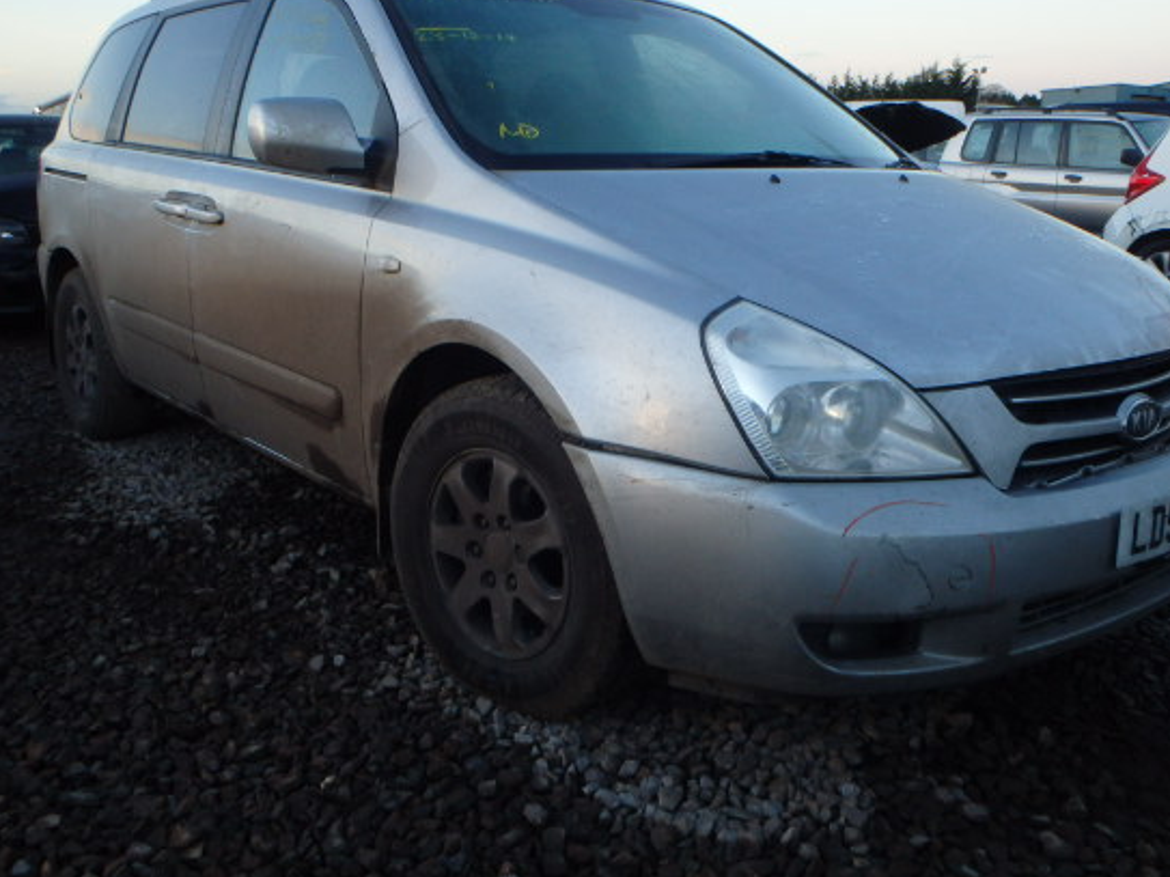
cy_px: 364
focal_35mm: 33
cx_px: 599
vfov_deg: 42.8
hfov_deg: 55.4
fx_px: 1115
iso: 200
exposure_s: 1/60
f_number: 3.9
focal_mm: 5
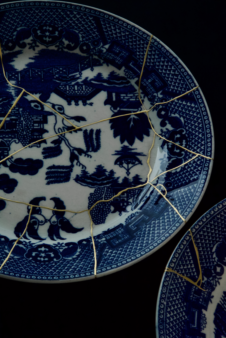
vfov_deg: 16.5
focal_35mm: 124
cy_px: 169
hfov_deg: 11.1
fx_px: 1168
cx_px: 113
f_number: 36
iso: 4000
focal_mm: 124
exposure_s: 1/80
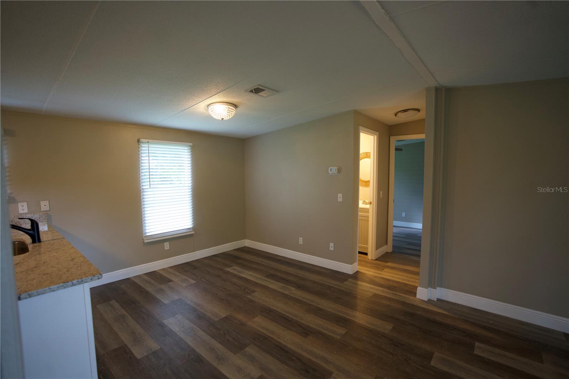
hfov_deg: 96.7
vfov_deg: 73.7
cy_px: 190
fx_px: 253
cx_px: 284
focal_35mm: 16
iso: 2000
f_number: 2.8
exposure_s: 1/160
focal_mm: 16
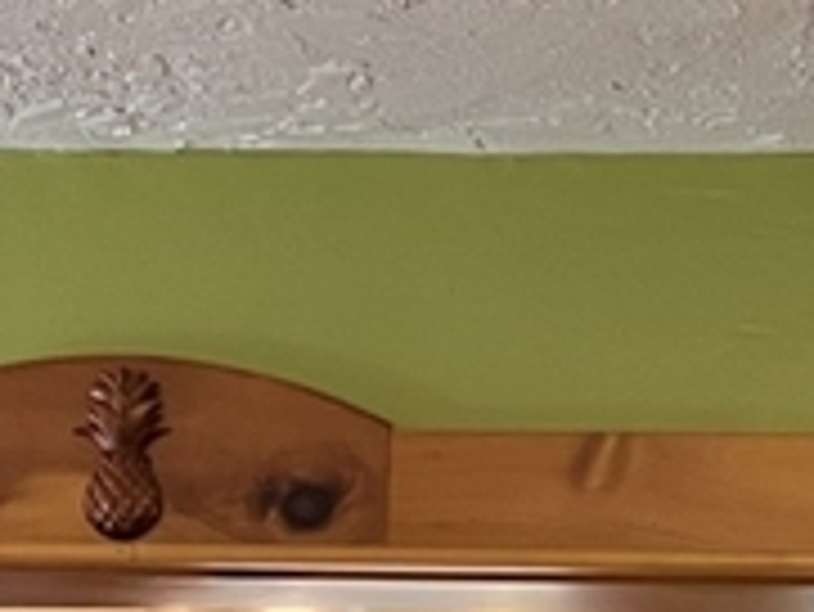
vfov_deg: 9.0
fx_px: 3459
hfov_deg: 13.4
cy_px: 1548
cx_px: 373
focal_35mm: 147
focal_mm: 5.7
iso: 250
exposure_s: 1/60
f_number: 1.5
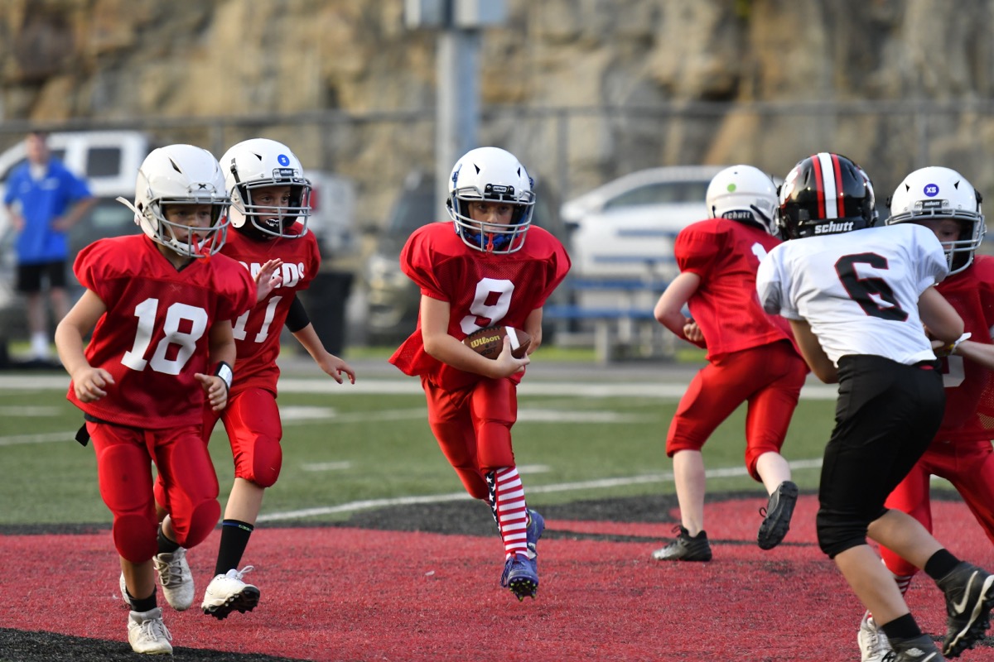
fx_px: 7454
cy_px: 331
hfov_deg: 7.6
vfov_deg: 5.1
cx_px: 497
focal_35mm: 270
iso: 800
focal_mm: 180
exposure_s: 1/1250
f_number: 2.8
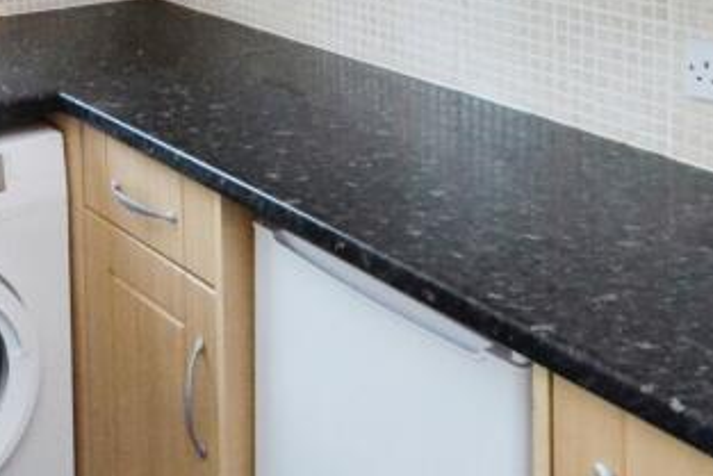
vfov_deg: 25.1
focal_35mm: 49
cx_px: 166
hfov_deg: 39.1
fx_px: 971
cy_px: -76
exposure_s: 1/40
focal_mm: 10
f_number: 9
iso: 2500
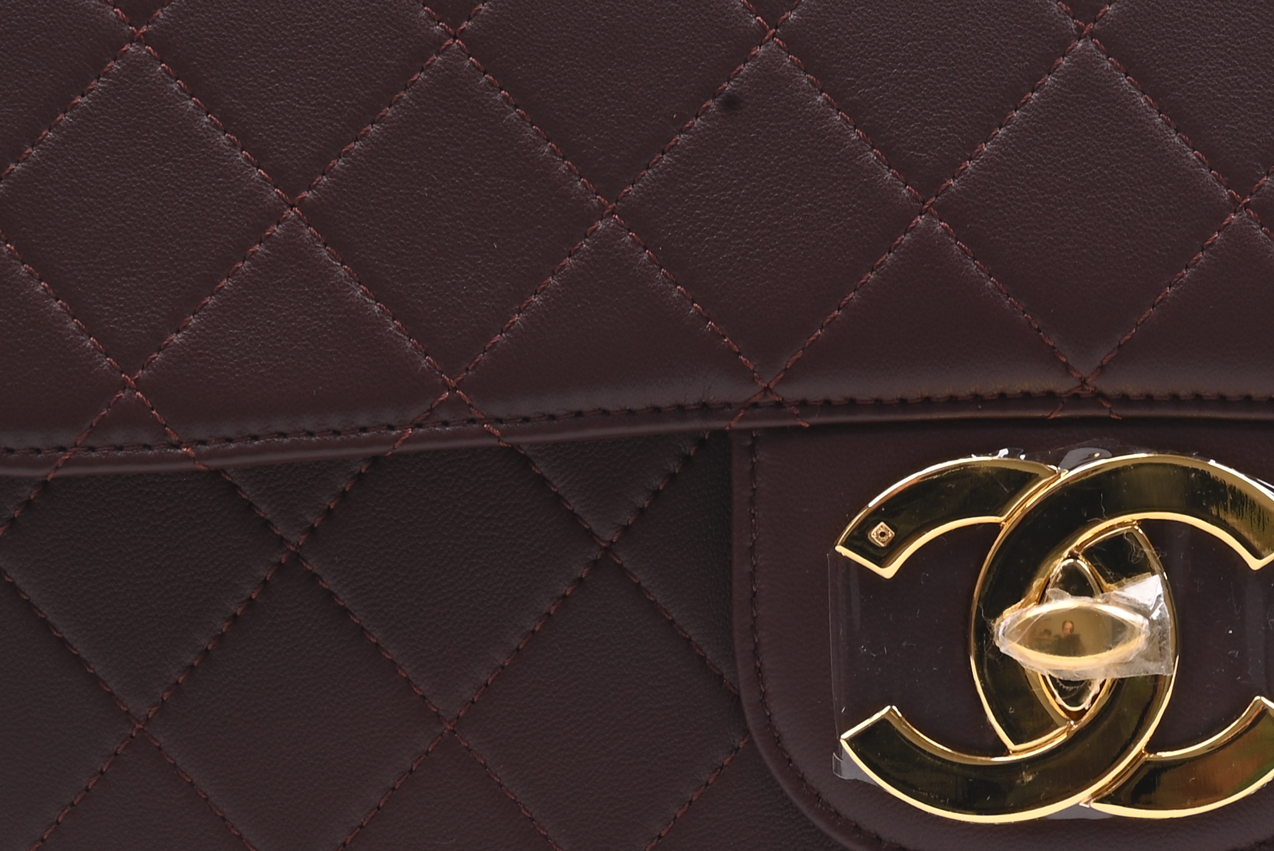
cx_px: 959
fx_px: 4284
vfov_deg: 11.3
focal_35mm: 121
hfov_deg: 16.8
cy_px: 338
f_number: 16
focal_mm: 40
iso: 100
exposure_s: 1/2
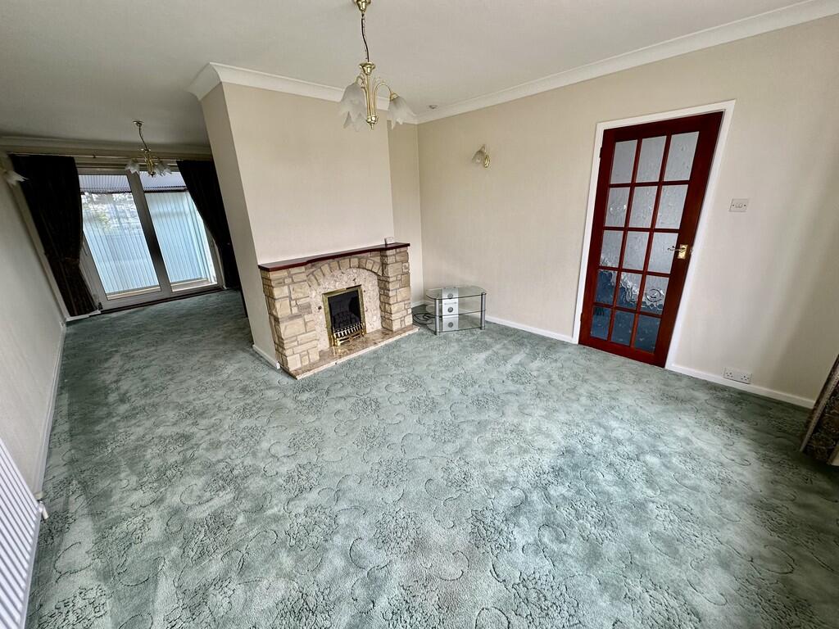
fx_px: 339
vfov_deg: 85.7
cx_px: 420
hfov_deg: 102.1
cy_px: 314
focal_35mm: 14
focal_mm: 2.22
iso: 100
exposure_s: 1/99
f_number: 2.2
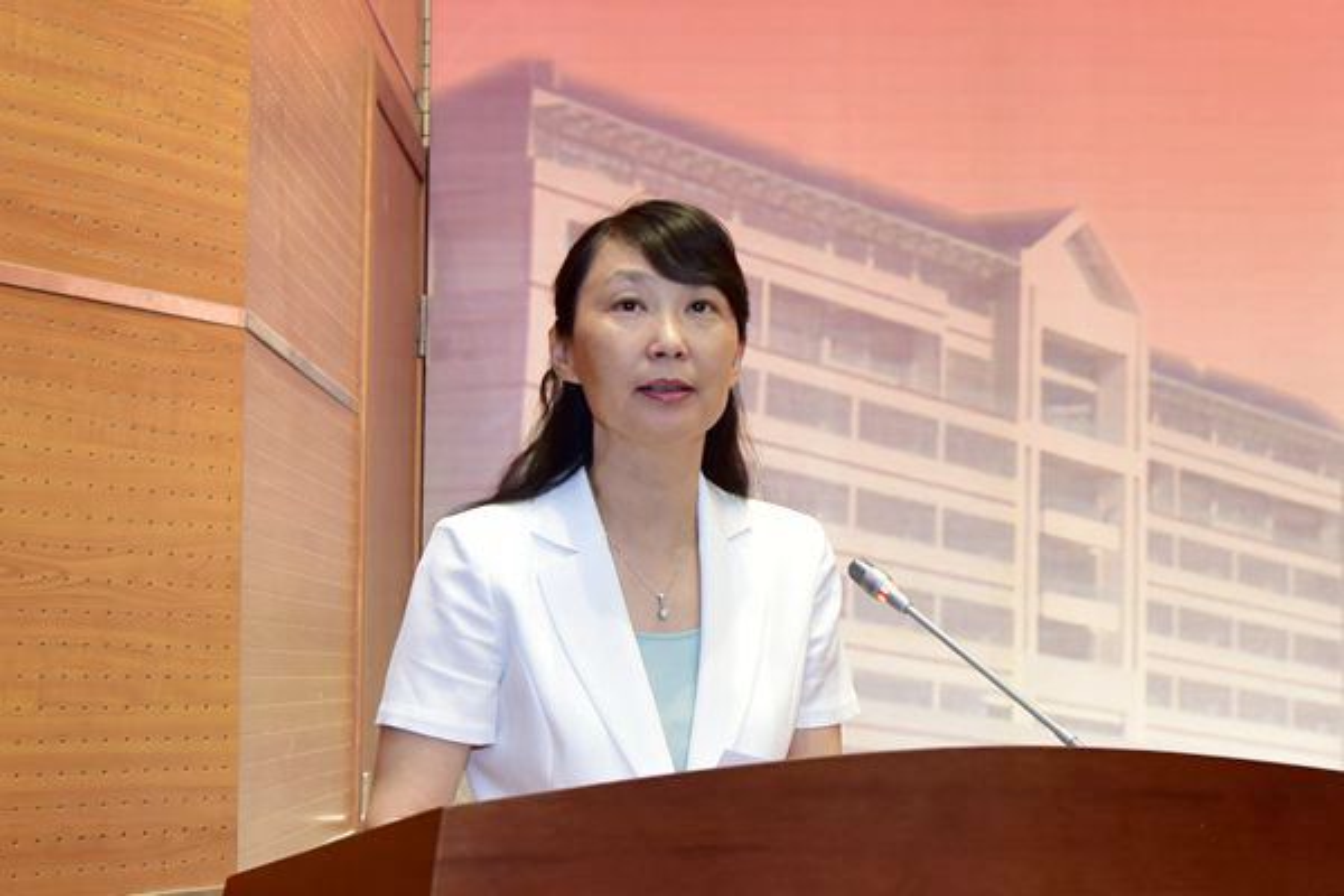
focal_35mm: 23
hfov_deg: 76.1
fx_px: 859
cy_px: 448
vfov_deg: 55.1
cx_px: 672
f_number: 4
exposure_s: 1/60
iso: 800
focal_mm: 23
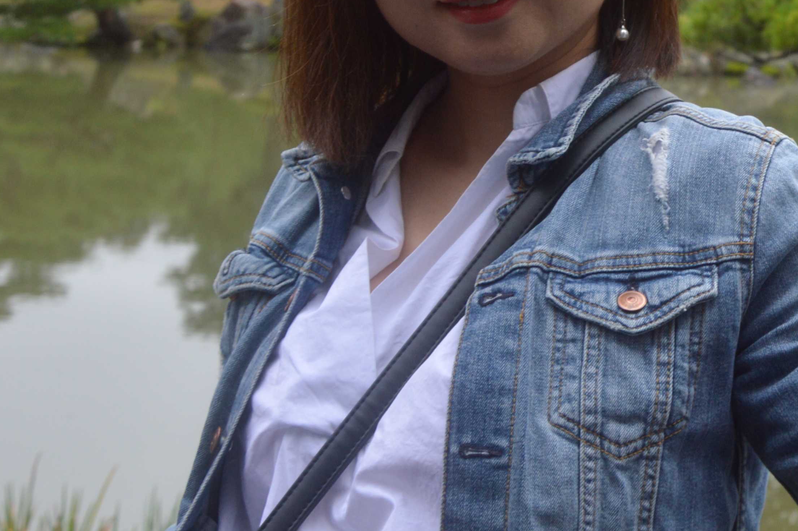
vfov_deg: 13.7
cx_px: 852
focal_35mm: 98
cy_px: -45
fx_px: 2170
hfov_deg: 20.0
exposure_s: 1/125
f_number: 5.6
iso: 180
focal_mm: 24
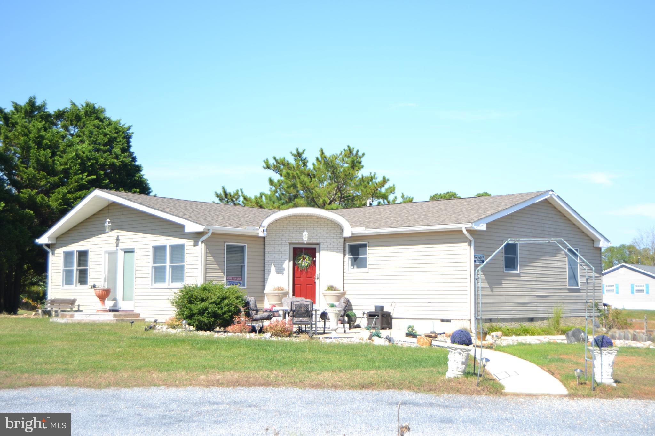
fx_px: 846
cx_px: 328
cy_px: 218
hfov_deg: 42.3
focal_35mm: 46
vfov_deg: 28.9
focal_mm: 31
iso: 100
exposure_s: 1/320
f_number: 9
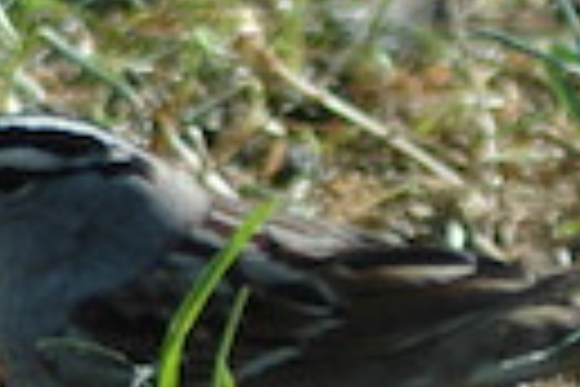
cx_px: 908
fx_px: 42594
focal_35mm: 2644
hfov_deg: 0.8
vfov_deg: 0.5
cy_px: -151
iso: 200
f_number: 5.6
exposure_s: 1/400
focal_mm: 300
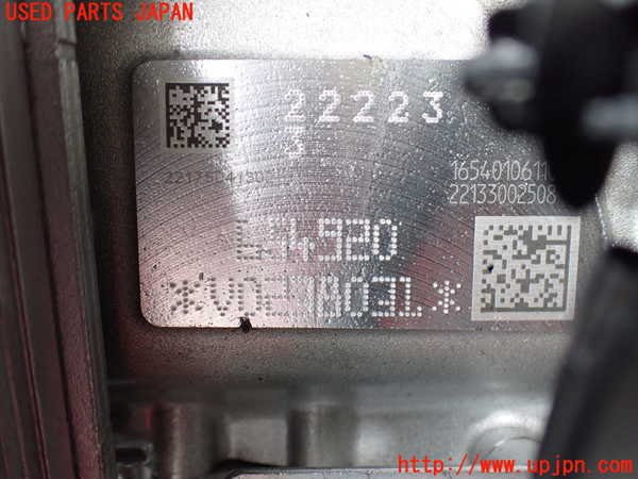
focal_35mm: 30
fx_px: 553
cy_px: 240
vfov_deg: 46.8
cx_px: 319
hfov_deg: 60.0
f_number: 2.3
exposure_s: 1/100
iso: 800
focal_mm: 5.4
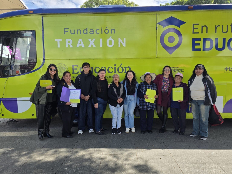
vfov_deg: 58.9
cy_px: 87
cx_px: 116
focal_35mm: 23
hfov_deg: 73.9
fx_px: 154
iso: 80
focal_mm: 6.3
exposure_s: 1/1525
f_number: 1.7
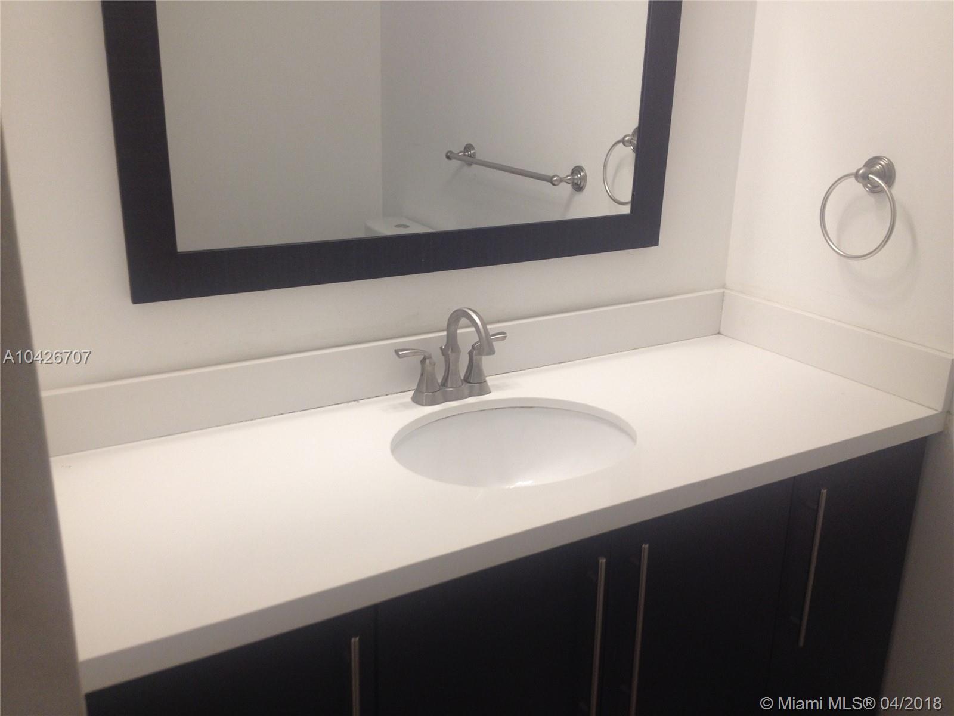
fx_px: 965
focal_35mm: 35
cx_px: 477
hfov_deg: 52.6
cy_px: 358
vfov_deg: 40.7
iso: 64
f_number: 2.4
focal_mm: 4.28
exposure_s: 1/60
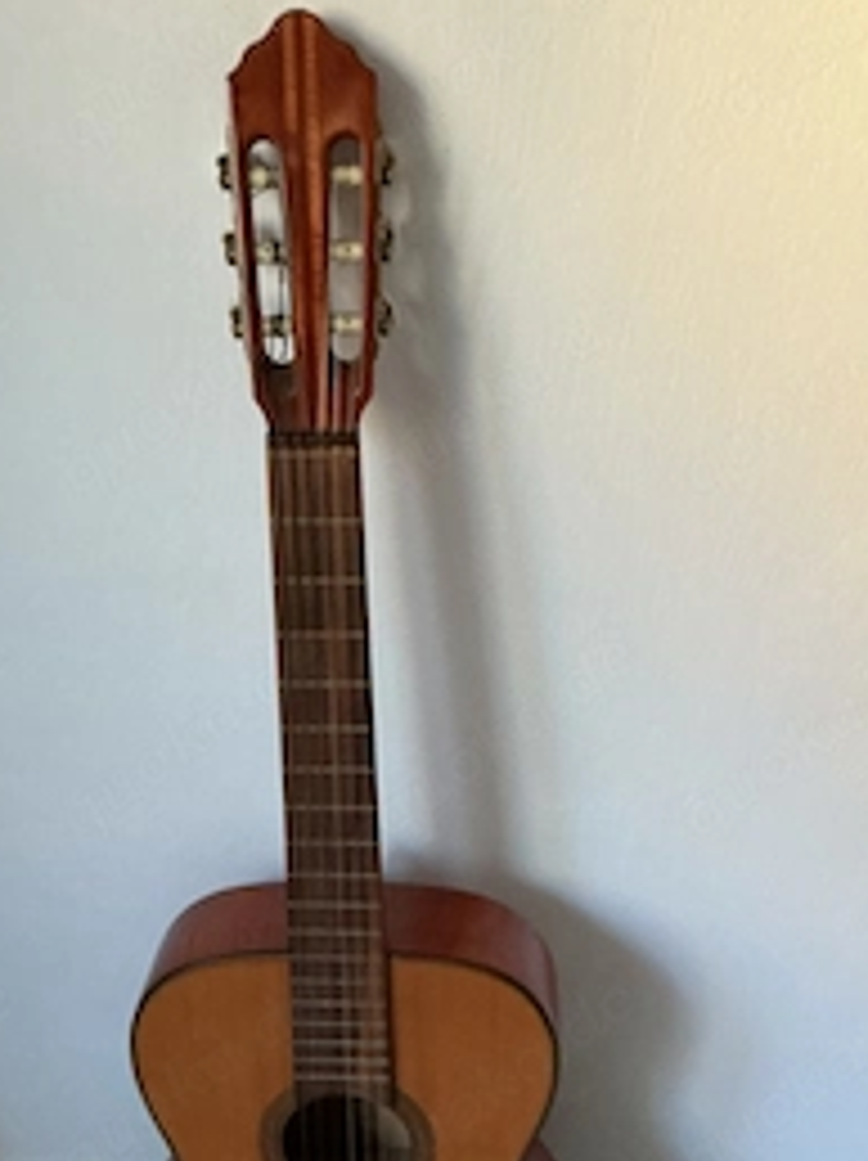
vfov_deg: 41.4
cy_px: 806
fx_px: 1507
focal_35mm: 45
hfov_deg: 32.1
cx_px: 355
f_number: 1.8
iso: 160
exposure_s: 1/60
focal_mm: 3
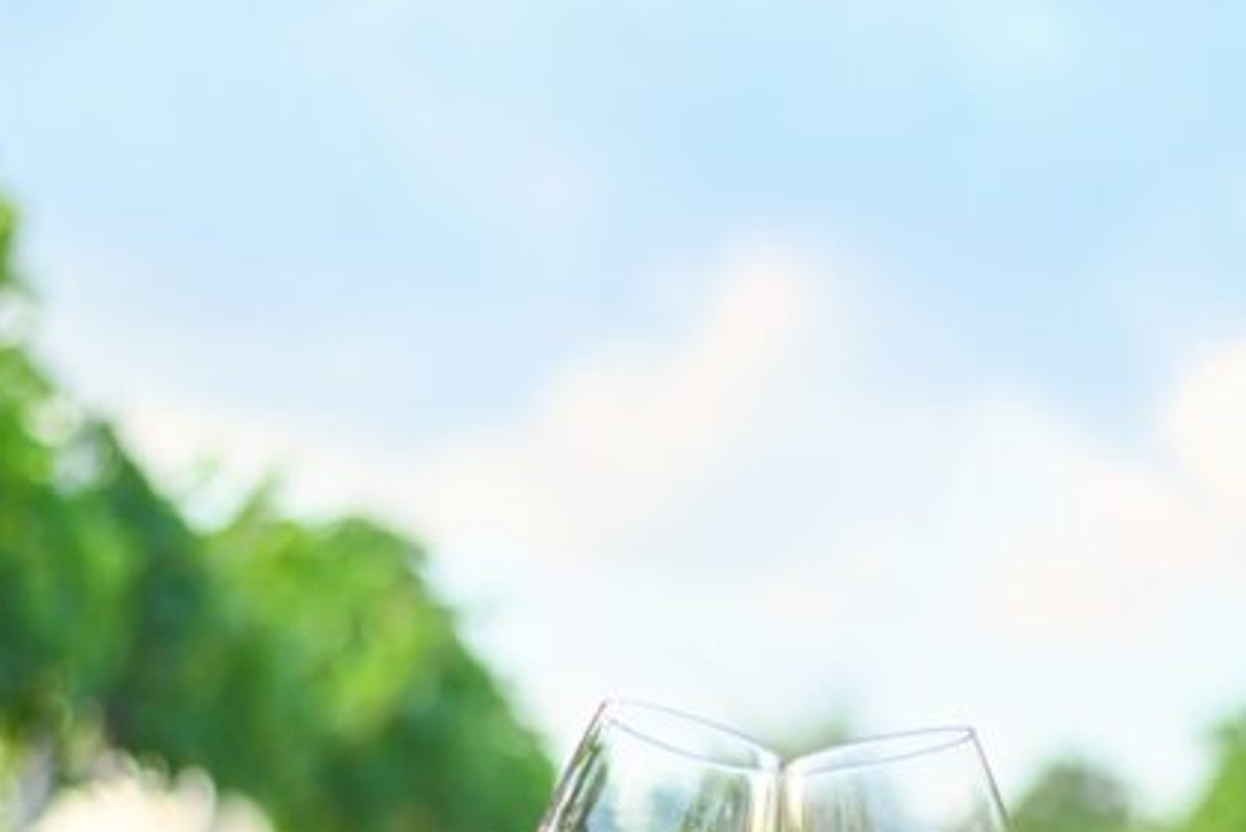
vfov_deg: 11.8
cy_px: 945
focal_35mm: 114
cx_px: 740
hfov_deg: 17.9
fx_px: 3947
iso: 100
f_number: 1.8
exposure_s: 1/640
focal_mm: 50
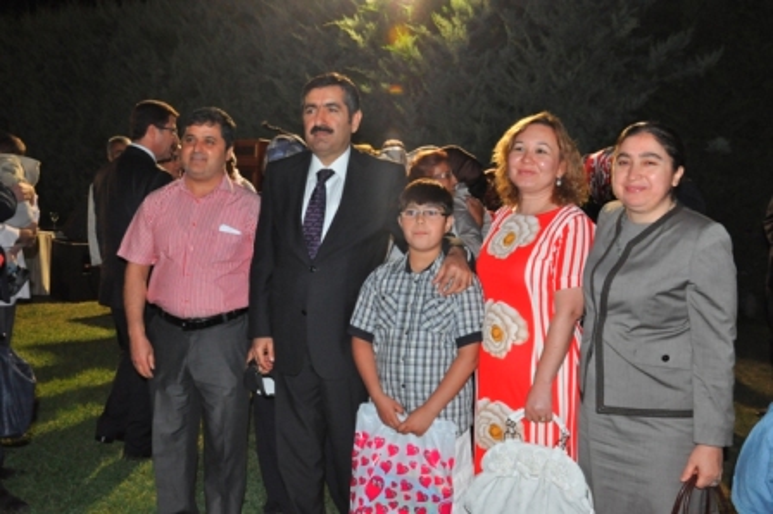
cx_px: 386
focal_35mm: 39
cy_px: 257
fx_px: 837
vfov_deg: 34.2
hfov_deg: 49.6
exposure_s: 1/60
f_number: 5
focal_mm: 26
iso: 1600
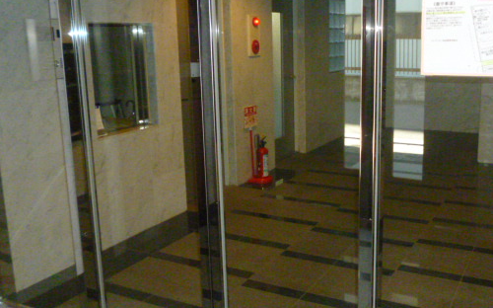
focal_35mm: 38
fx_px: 510
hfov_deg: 51.2
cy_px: 136
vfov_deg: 33.5
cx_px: 300
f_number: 3.1
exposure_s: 1/60
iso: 1000
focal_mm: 5
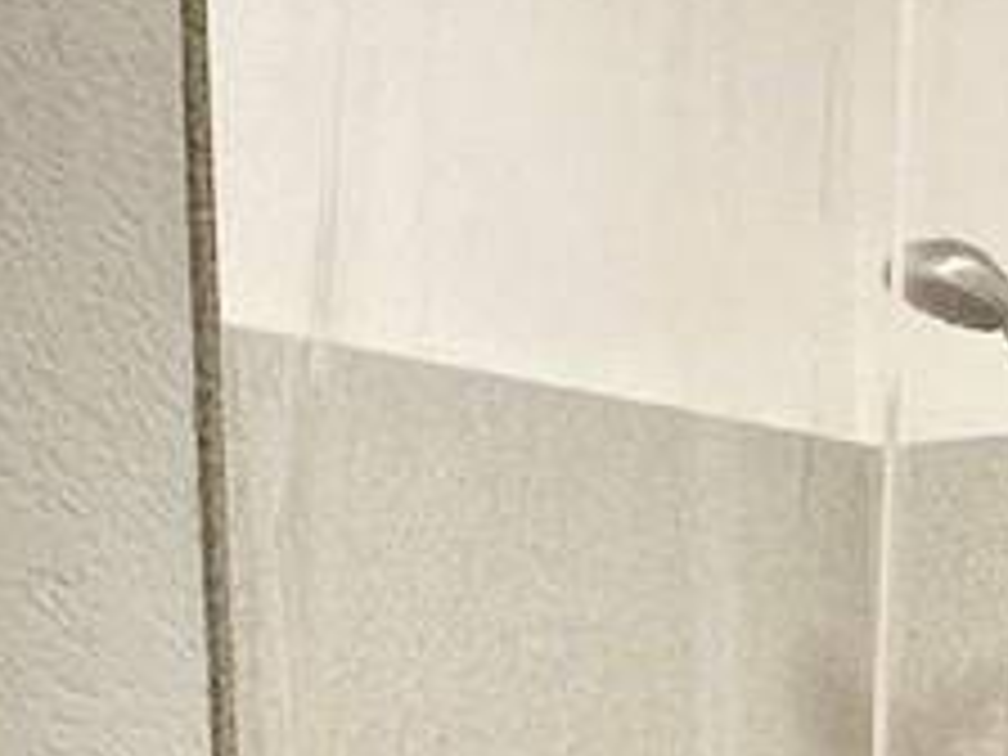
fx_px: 2912
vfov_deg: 13.8
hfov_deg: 19.4
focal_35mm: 100
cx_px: 819
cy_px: 1161
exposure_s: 1/120
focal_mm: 2.22
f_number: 2.2
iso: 125
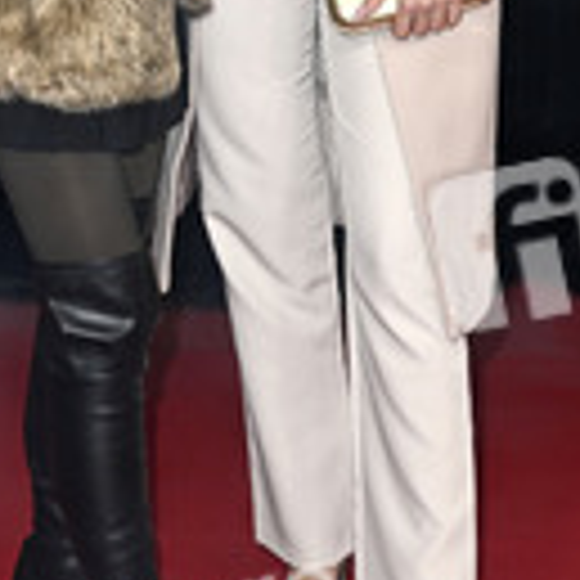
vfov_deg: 13.1
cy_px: 0
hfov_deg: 13.2
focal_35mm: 132
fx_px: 2502
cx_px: 252
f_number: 5.6
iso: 1250
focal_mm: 50
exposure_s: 1/250
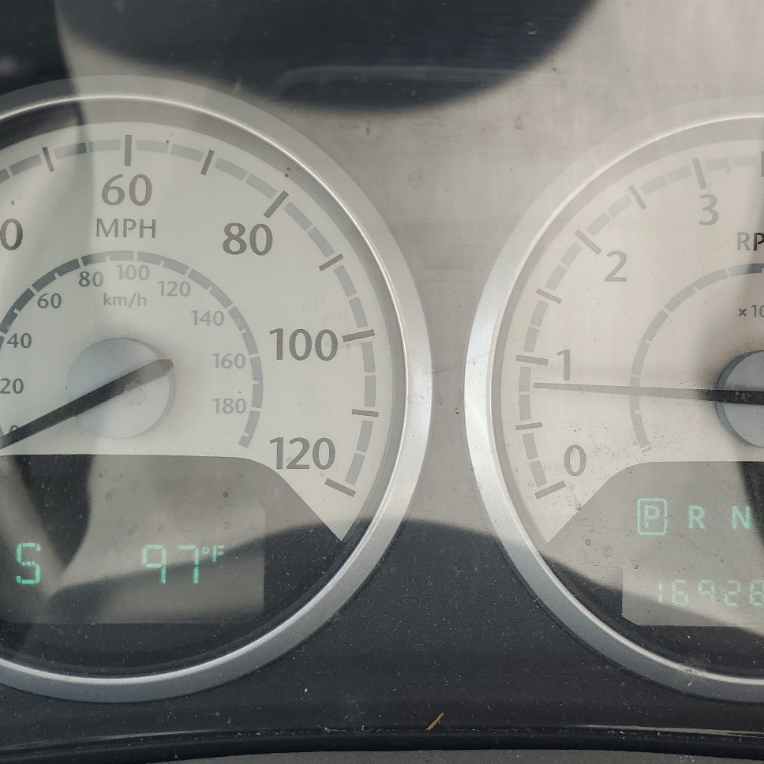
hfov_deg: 43.7
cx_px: 453
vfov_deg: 43.9
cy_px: 388
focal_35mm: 38
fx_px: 949
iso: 50
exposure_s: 1/217
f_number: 1.5
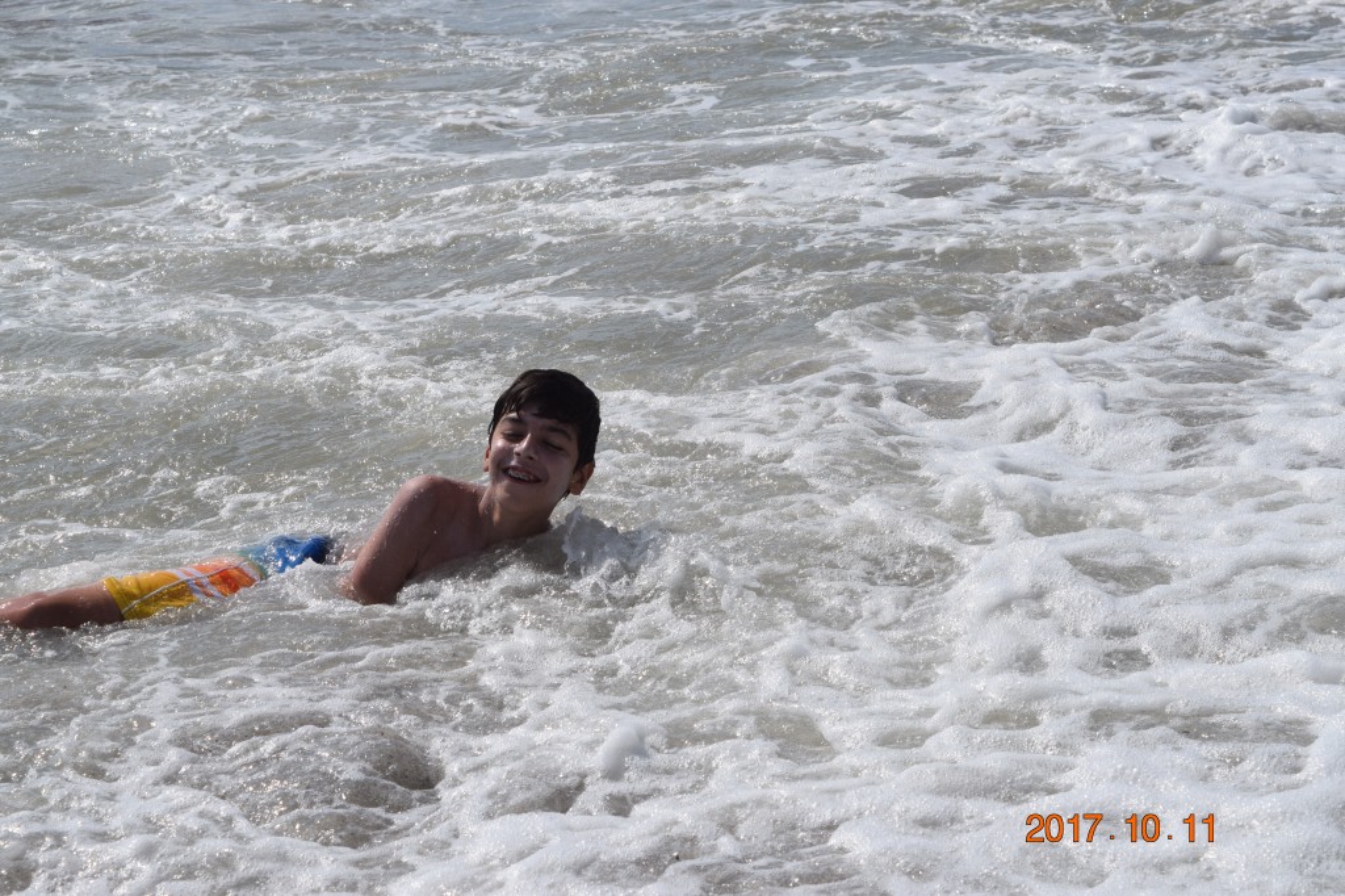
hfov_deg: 24.6
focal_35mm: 82
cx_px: 672
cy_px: 448
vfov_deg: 16.5
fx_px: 3081
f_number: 8
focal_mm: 55
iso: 360
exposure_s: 1/2000
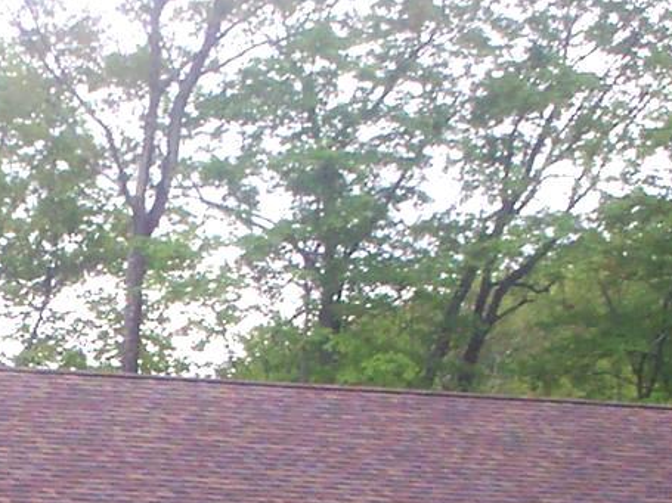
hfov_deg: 12.0
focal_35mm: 162
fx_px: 3144
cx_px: -88
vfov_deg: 8.9
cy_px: 752
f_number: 4.5
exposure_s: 1/110
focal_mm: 6
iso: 100
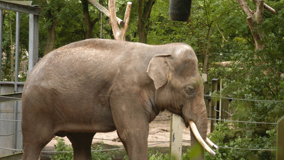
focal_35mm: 158
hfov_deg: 13.6
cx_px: 143
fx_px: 1190
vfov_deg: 7.7
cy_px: 93
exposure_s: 1/320
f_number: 4.5
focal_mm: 100
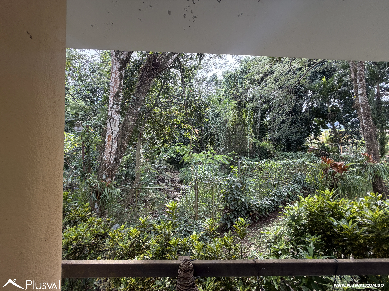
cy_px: 146
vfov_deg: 85.7
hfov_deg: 102.1
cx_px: 194
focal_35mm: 14
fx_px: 157
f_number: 2.2
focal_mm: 2.22
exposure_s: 1/121
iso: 64
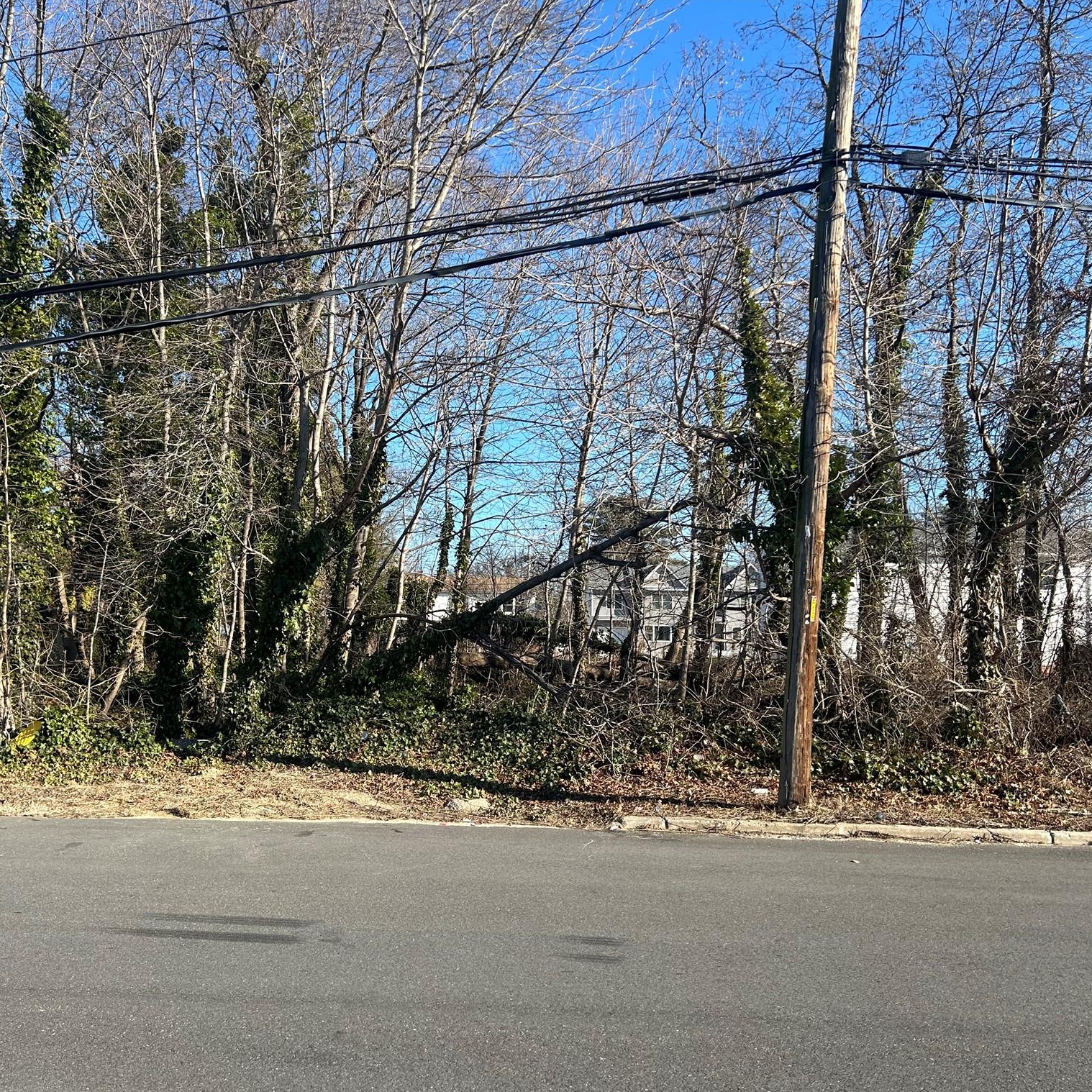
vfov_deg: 52.5
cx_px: 455
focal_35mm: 31
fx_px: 1106
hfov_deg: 52.3
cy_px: 551
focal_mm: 5.7
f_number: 1.5
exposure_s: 1/1808
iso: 50
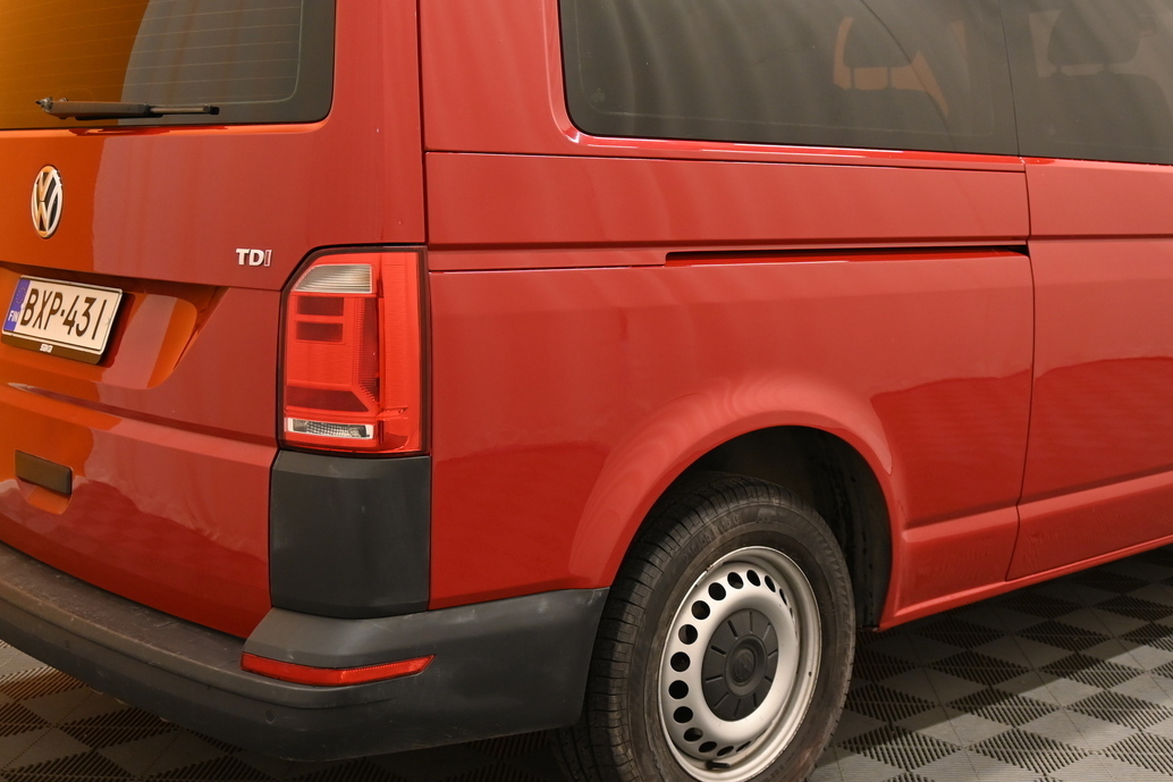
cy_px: 317
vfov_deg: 27.9
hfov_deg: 40.9
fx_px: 1569
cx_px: 656
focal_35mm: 48
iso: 500
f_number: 3.8
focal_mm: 20.5
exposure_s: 1/30
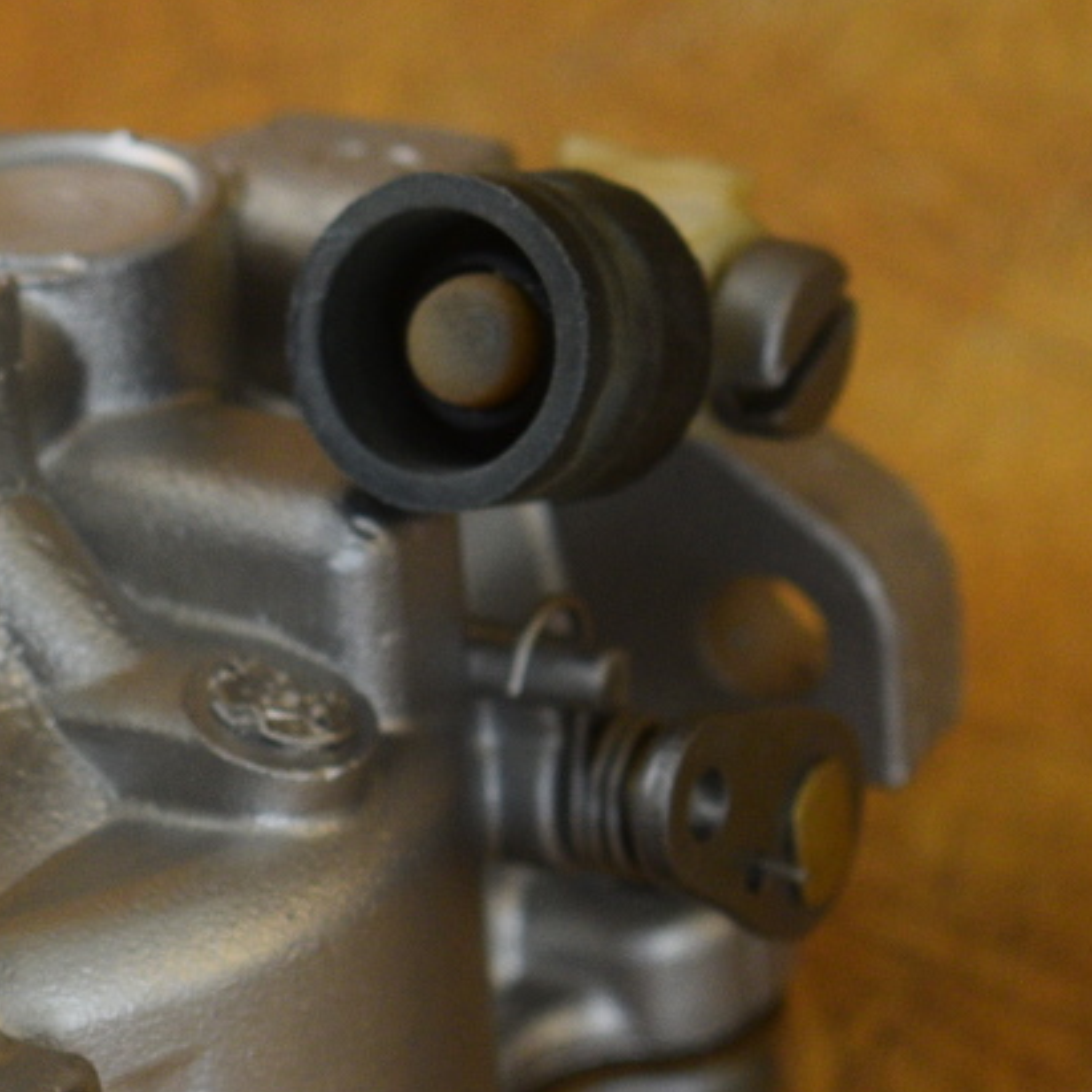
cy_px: 972
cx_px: -27
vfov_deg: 6.4
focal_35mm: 273
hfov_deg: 6.4
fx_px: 9731
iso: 400
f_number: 6.3
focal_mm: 55
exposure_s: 1/160
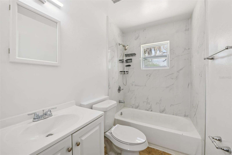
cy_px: 78
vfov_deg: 81.2
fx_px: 90
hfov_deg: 104.3
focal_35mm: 14
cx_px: 116
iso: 400
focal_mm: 14
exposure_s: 1/20
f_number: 8
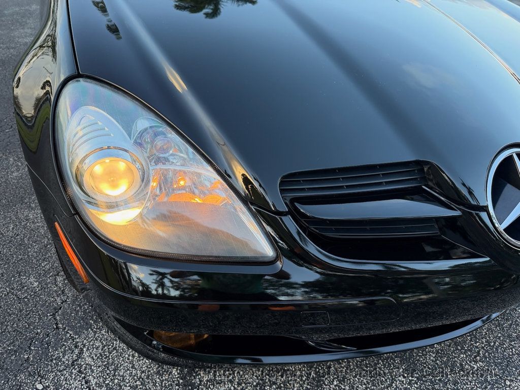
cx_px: 260
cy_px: 195
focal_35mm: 24
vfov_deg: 56.8
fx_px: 361
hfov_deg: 71.6
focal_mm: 6.76
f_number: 1.78
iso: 160
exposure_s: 1/217
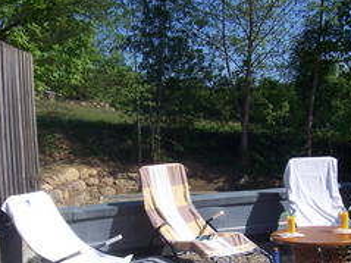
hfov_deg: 33.8
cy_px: 201
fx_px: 578
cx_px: 184
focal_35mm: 57
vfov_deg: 25.3
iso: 80
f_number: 5.6
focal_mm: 5.6
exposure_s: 1/500
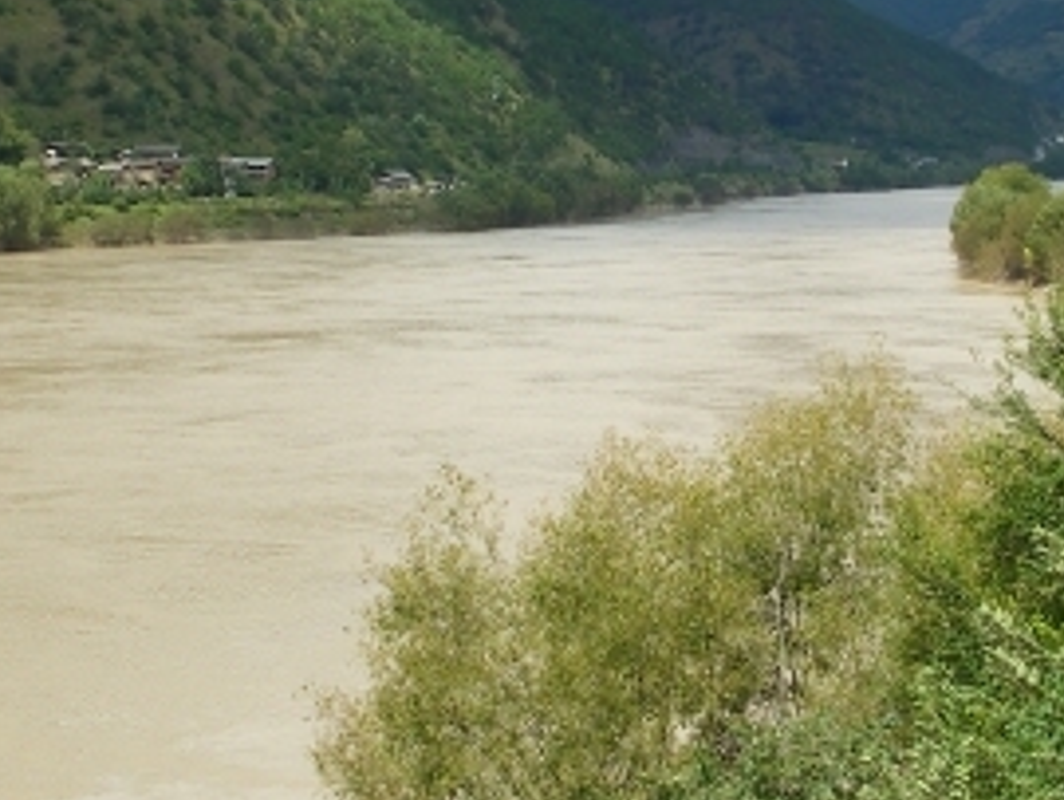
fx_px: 2461
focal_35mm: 80
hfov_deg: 24.2
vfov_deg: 18.1
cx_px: 757
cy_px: 43
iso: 80
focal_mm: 6.3
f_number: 5.4
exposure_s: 1/250
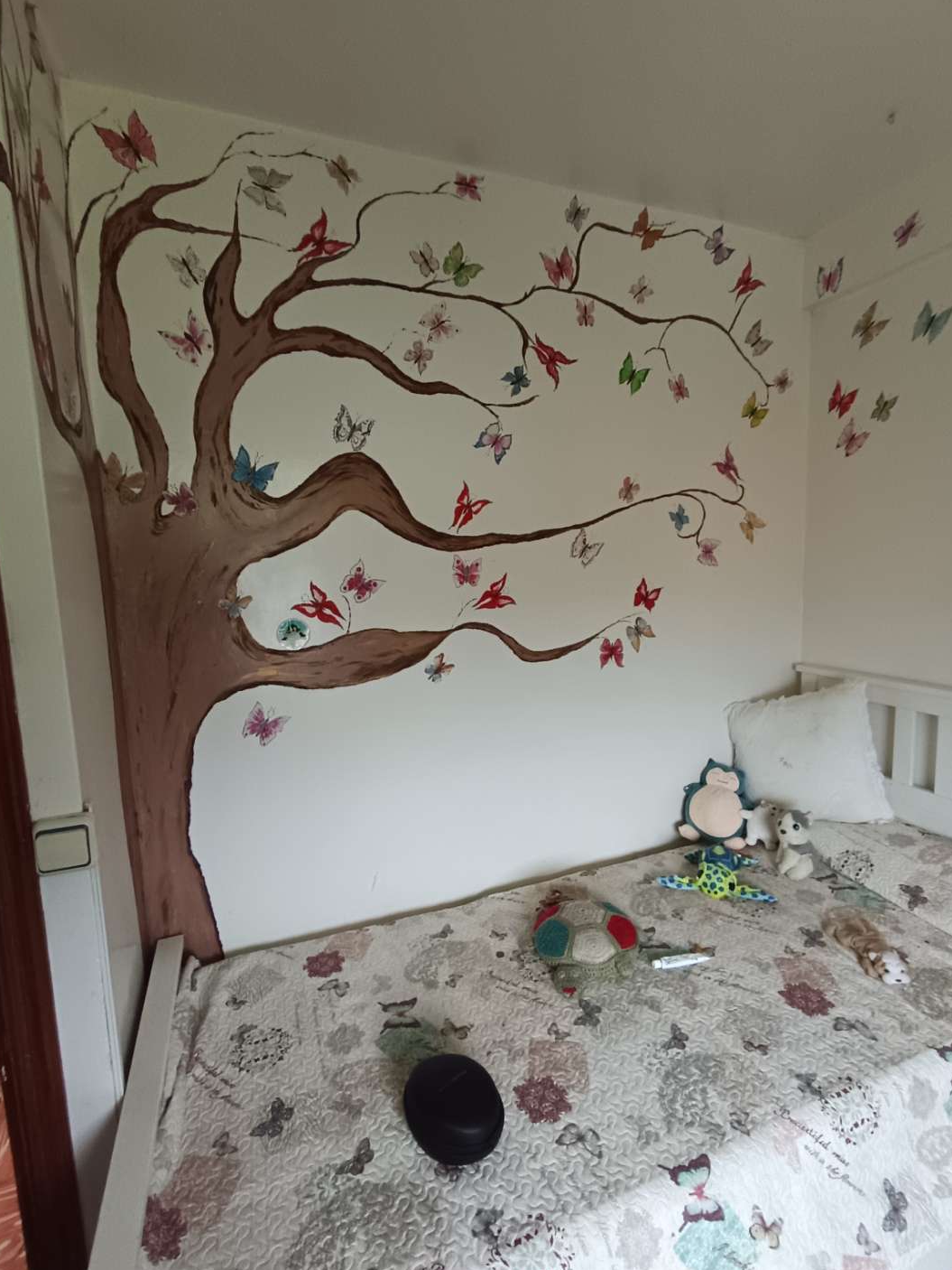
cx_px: 498
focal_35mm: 16
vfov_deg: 94.5
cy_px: 630
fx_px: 587
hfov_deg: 78.1
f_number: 2.2
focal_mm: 1.65
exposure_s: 1/33.3
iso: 371
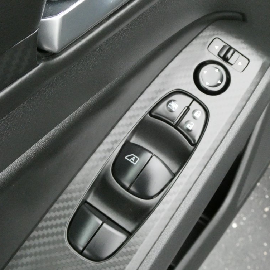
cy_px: 134
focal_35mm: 60
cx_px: 165
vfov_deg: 28.6
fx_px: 529
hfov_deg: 28.5
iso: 1000
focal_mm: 9
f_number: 4.1
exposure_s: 1/250
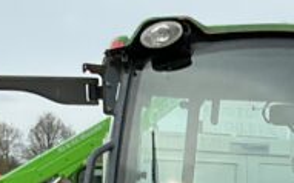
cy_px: 467
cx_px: 346
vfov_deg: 7.6
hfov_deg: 12.9
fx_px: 1273
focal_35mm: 159
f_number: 1.8
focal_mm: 3
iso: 25
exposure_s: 1/519
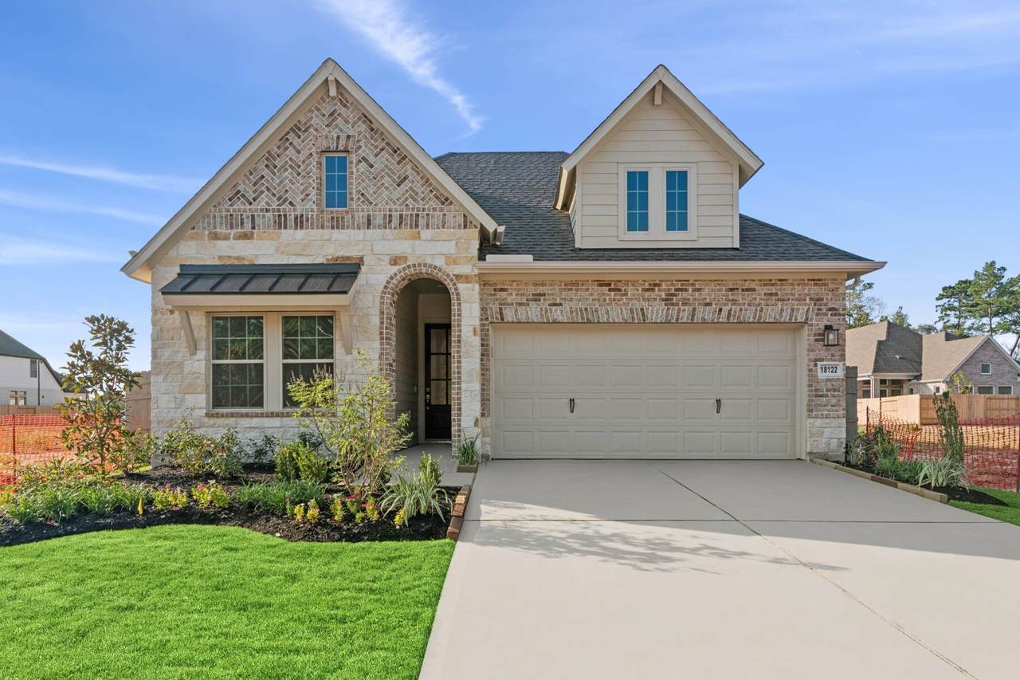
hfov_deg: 90.0
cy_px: 340
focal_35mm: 18
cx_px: 510
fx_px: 510
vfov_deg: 67.4
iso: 100
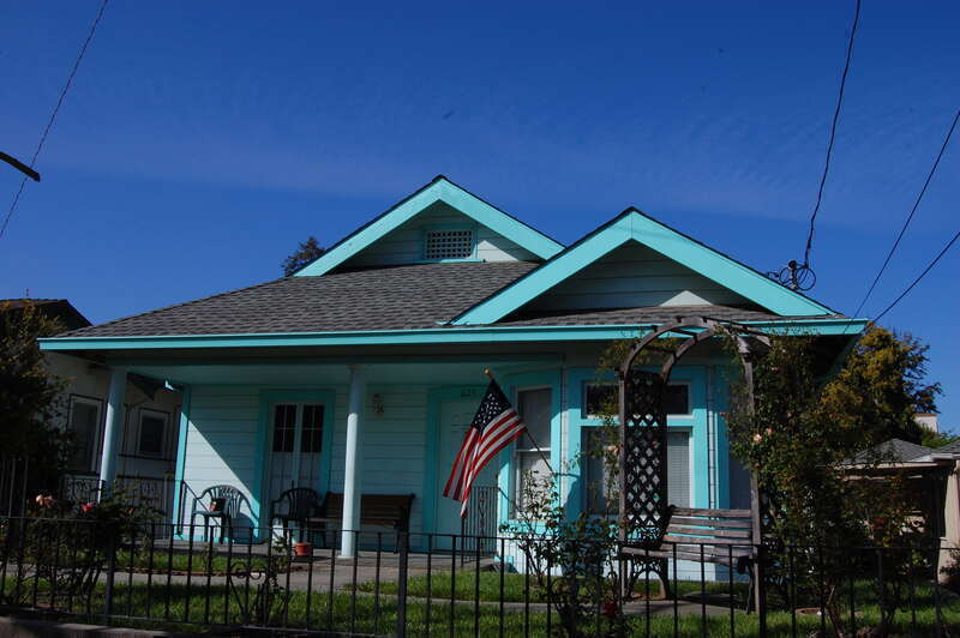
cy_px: 319
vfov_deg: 39.9
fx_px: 879
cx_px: 480
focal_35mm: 33
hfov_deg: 57.3
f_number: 16
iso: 200
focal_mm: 22
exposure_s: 1/160
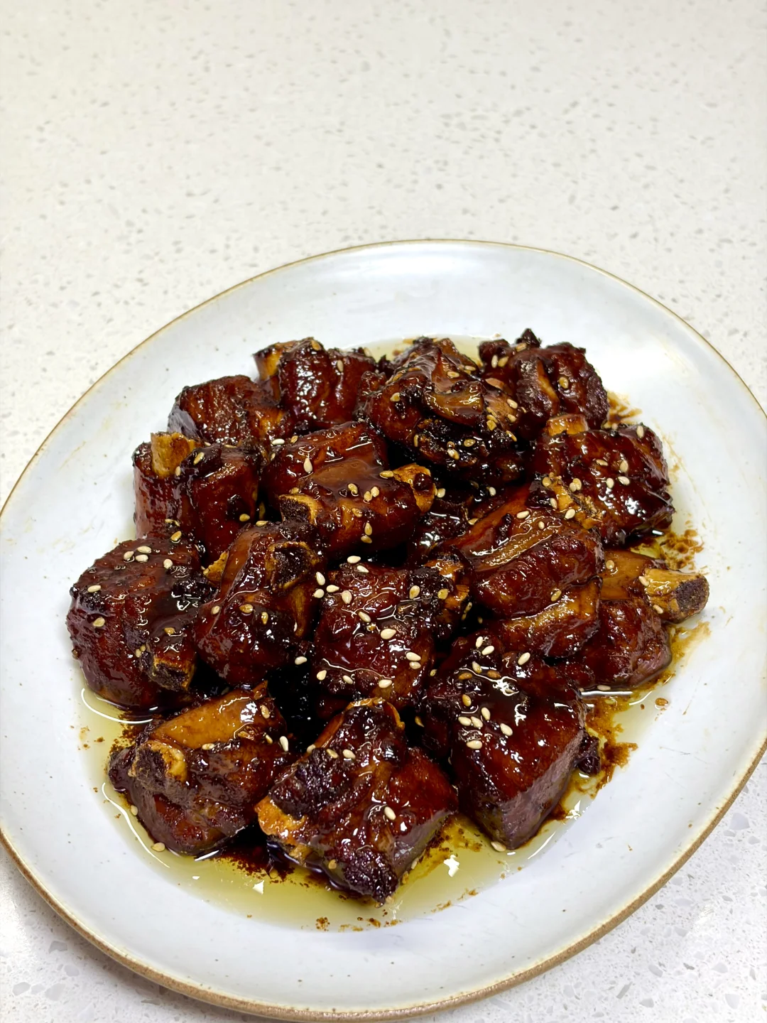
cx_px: 384
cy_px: 512
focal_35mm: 52
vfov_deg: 36.8
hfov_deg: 28.0
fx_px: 1536
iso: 50
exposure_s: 1/50
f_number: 1.6
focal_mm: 5.96
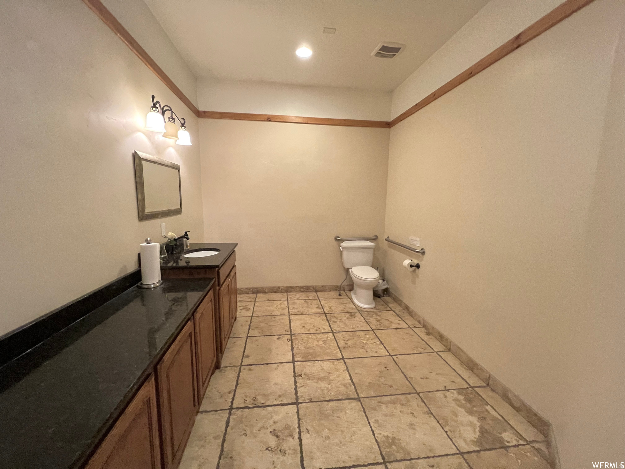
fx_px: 235
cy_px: 234
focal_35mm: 13
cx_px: 312
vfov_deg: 89.9
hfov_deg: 106.2
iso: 320
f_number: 1.8
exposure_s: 1/60
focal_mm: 1.57
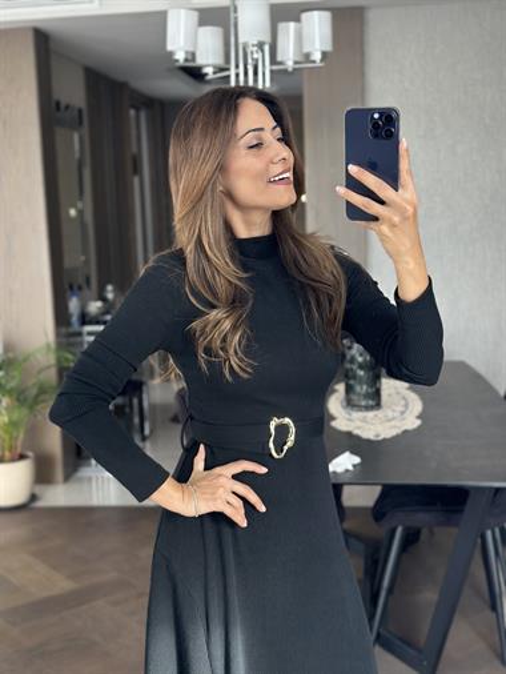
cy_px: 337
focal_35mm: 48
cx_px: 253
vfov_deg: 39.6
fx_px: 935
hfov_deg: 30.3
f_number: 1.78
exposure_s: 1/60
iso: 125
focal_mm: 6.86
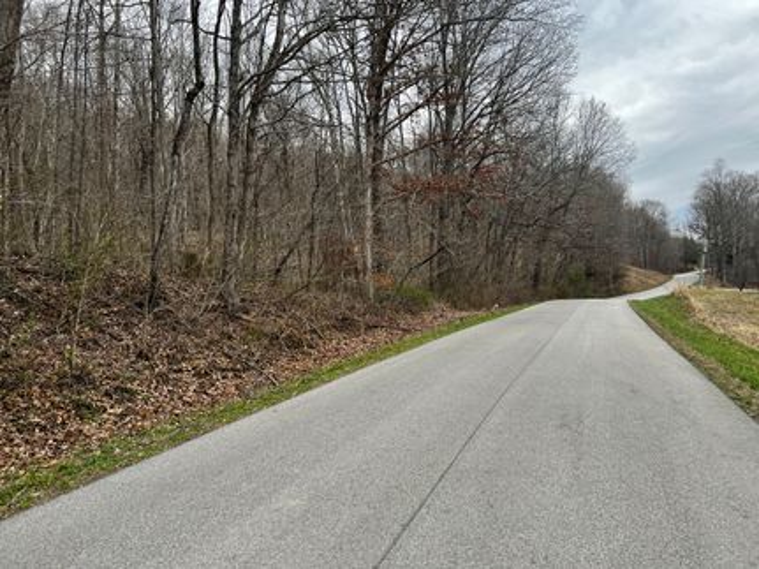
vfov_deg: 53.0
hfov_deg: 67.3
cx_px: 380
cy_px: 284
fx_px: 570
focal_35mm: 26
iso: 50
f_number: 1.5
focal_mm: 5.7
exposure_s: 1/705
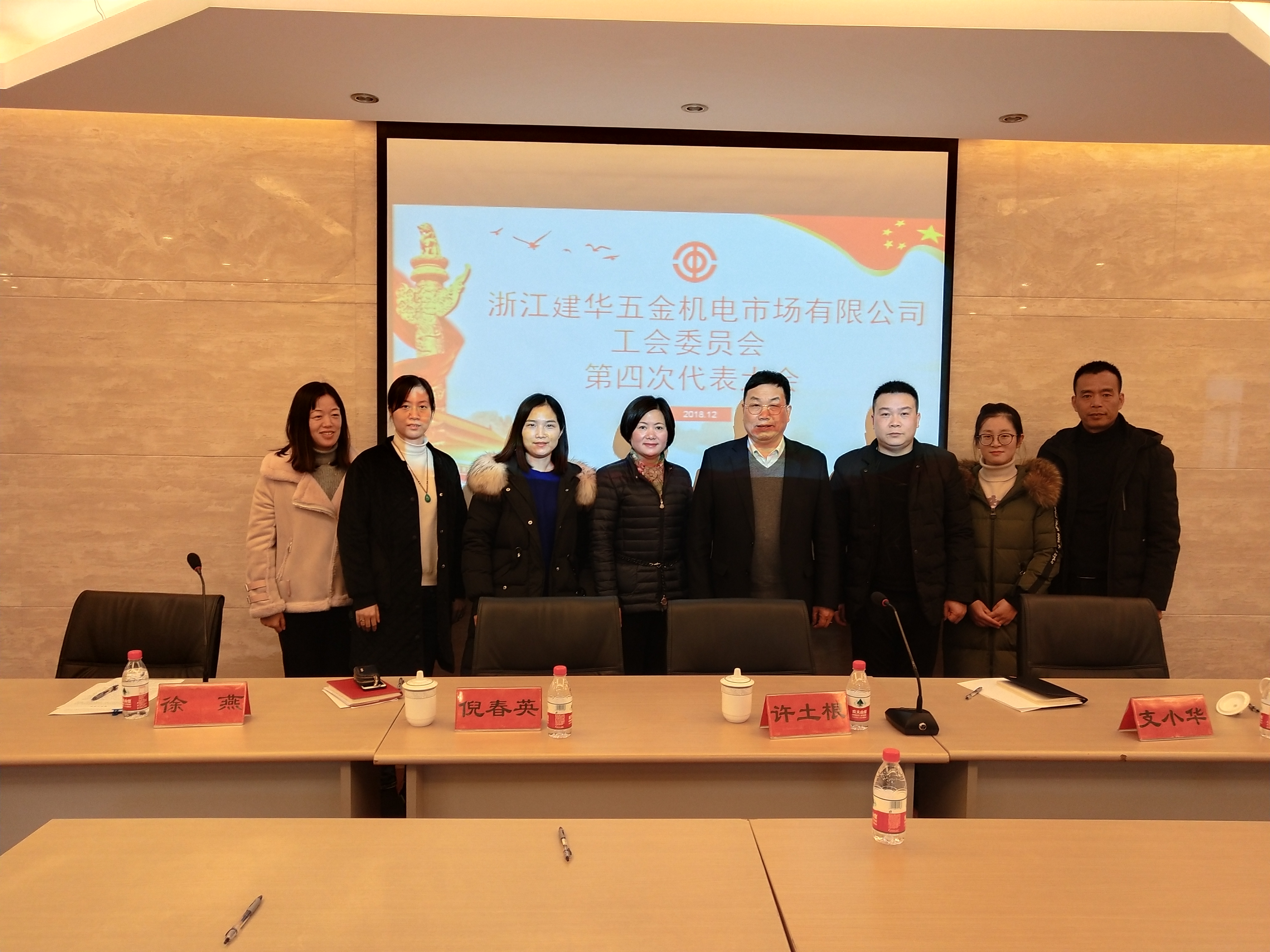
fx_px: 1101
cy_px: 476
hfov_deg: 60.0
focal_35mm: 30
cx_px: 635
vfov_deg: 46.8
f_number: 1.8
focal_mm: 3.95
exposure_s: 1/100
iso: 149
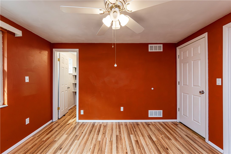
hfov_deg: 104.3
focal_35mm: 14
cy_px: 77
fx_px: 90
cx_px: 116
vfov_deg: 81.1
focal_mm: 14
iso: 3200
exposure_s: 1/125
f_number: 8
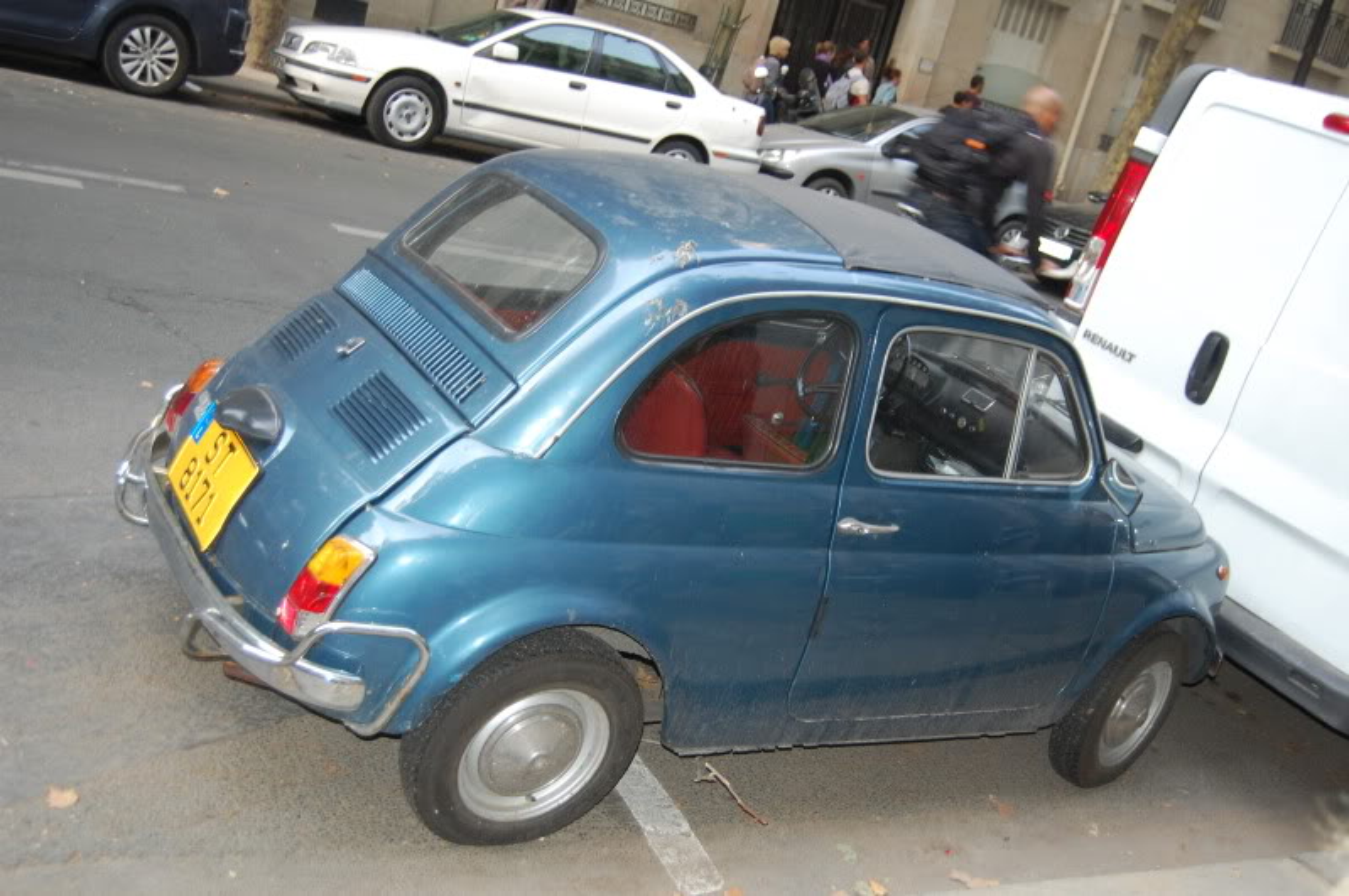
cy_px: 448
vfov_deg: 34.1
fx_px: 1460
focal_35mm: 39
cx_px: 674
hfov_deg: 49.6
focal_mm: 26
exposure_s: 1/60
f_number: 4.2
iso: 400
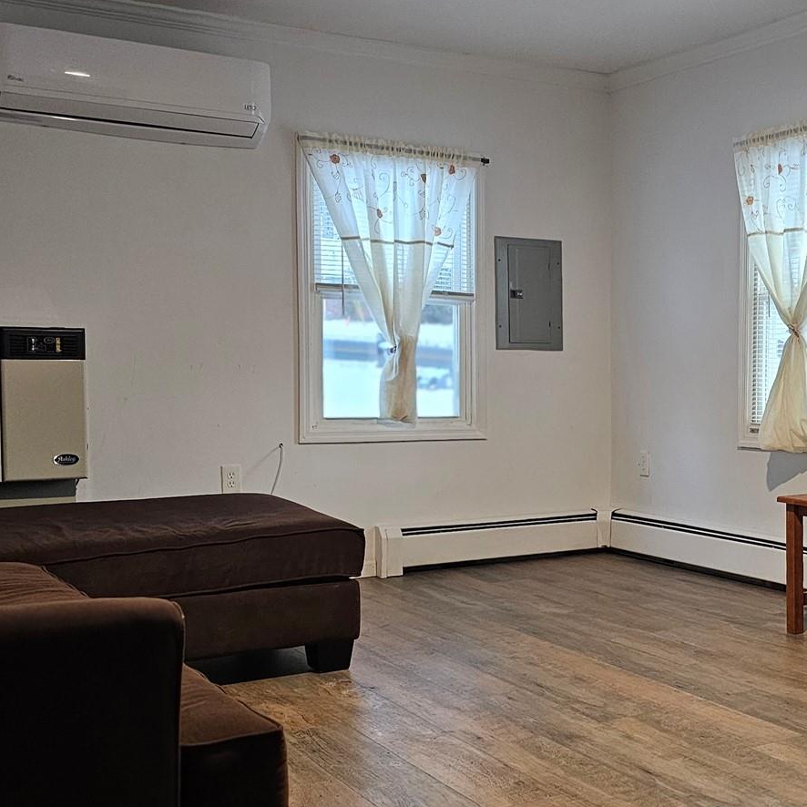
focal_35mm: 47
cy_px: 438
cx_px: 655
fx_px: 1240
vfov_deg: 36.0
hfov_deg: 34.8
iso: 800
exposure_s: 1/60
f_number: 1.7
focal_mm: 6.3
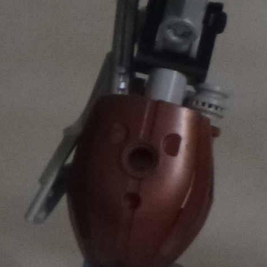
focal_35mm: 439
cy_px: -178
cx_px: 305
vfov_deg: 4.0
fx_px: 3831
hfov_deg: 4.0
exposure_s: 1/8
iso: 400
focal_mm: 16.7
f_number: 5.7
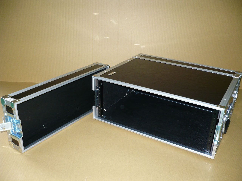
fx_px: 245
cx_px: 121
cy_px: 90
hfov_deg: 52.6
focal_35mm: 35
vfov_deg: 40.7
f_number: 2.8
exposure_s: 1/30
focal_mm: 5.8
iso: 125
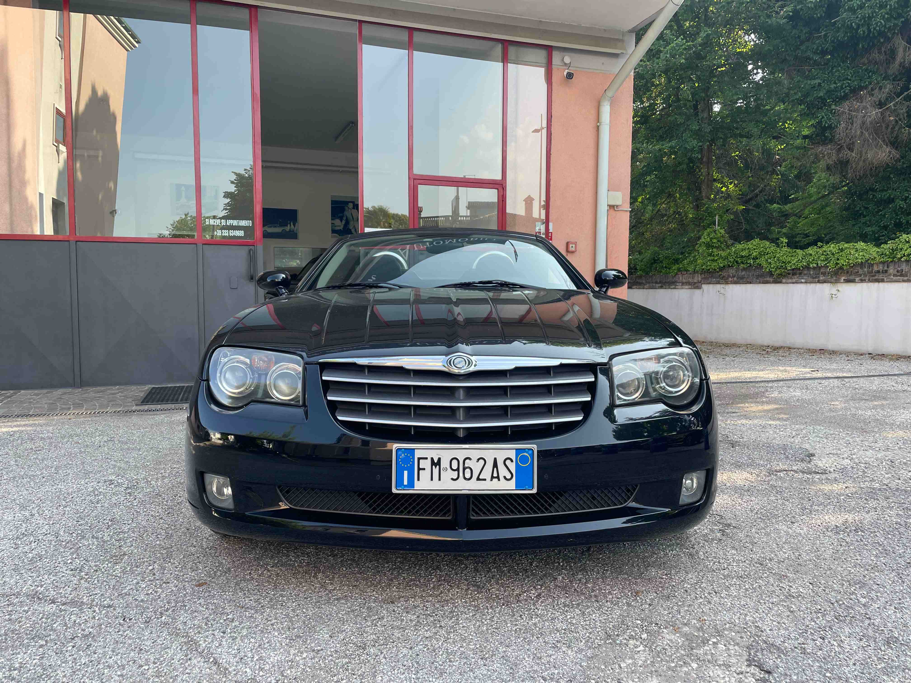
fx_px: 684
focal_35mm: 26
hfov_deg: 67.3
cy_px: 342
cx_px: 456
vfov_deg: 53.1
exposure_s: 1/381
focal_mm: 4.2
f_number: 1.6
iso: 32
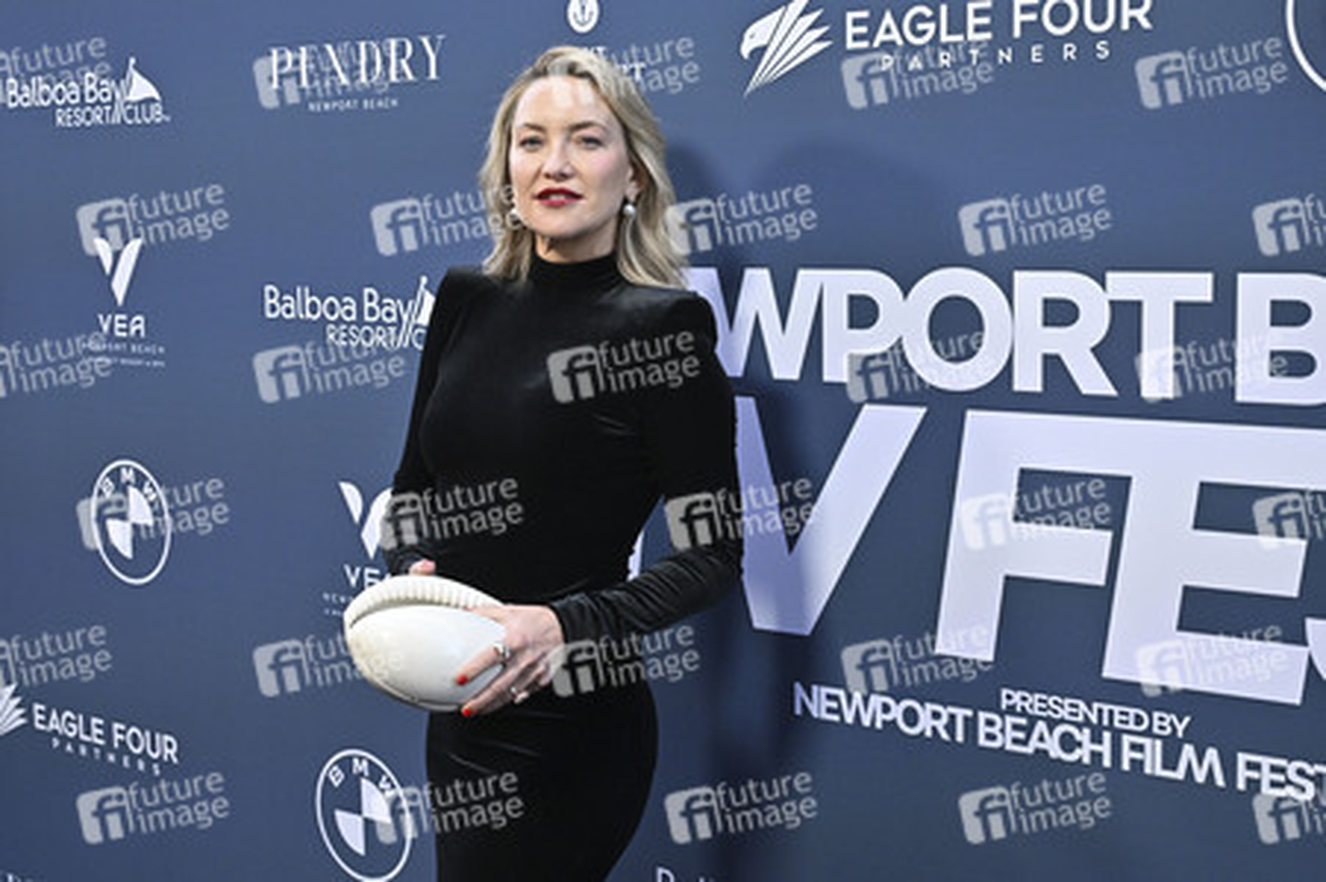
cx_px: 663
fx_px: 1546
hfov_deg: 46.4
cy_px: 441
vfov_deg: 31.8
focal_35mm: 42
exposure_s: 1/320
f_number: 6.3
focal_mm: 42
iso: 2000
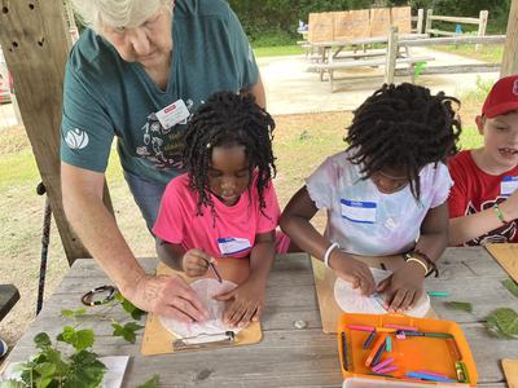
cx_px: 259
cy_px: 194
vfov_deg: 53.1
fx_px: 389
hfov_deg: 67.3
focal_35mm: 26
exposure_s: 1/158
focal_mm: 5.1
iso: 64
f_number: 1.6
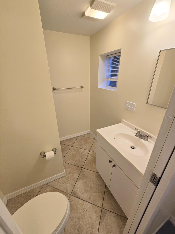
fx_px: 88
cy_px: 117
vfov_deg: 106.2
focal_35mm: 13
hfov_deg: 89.9
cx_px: 88
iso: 100
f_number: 2.2
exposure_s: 1/120
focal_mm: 2.2
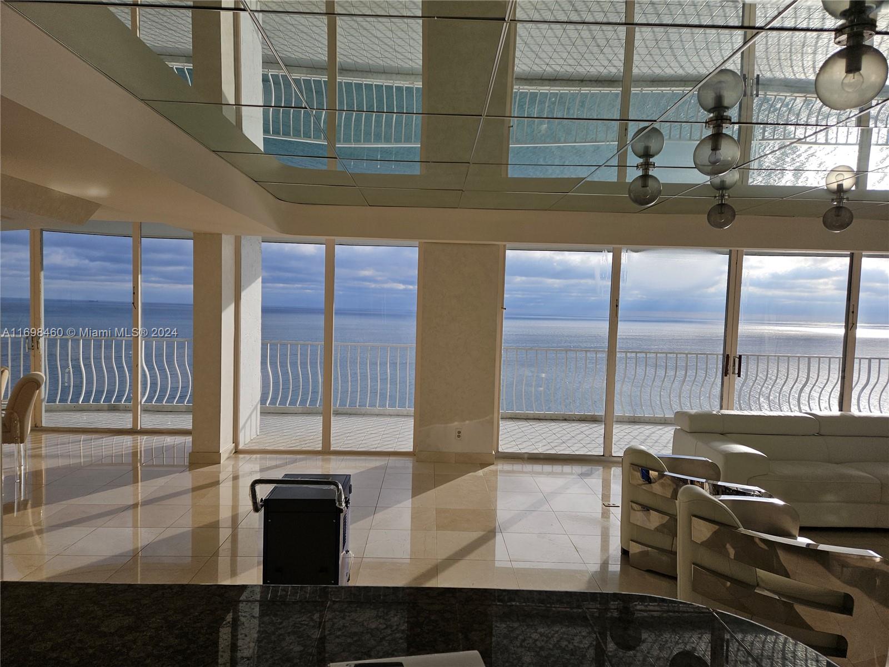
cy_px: 334
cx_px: 444
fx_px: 591
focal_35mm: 23
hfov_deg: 73.9
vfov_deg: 58.9
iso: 25
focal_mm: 5.4
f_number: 1.8
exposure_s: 1/927
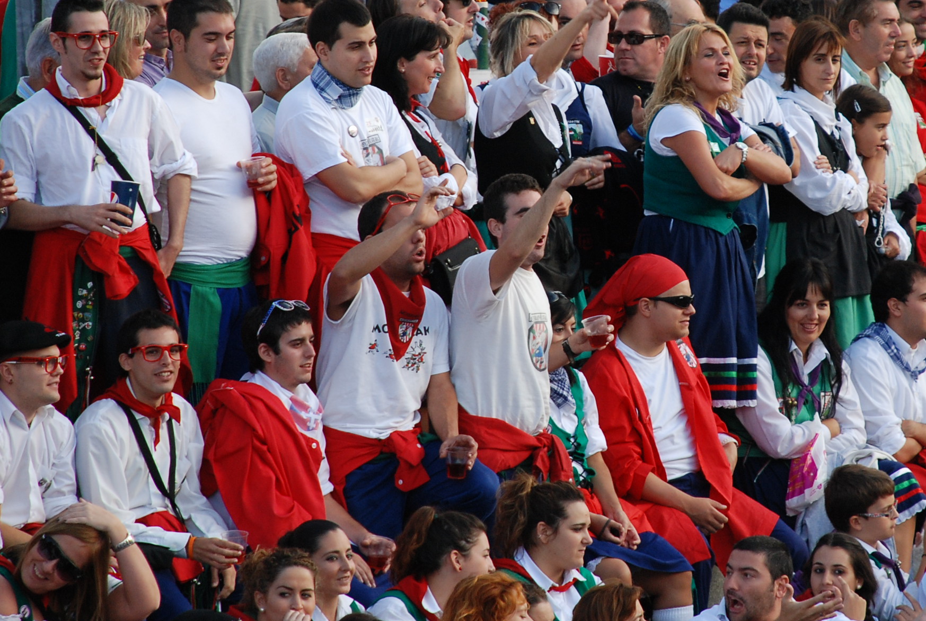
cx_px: 632
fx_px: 8012
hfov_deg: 6.6
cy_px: 197
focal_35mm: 311
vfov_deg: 4.4
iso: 400
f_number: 5.6
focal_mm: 125
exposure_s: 1/200
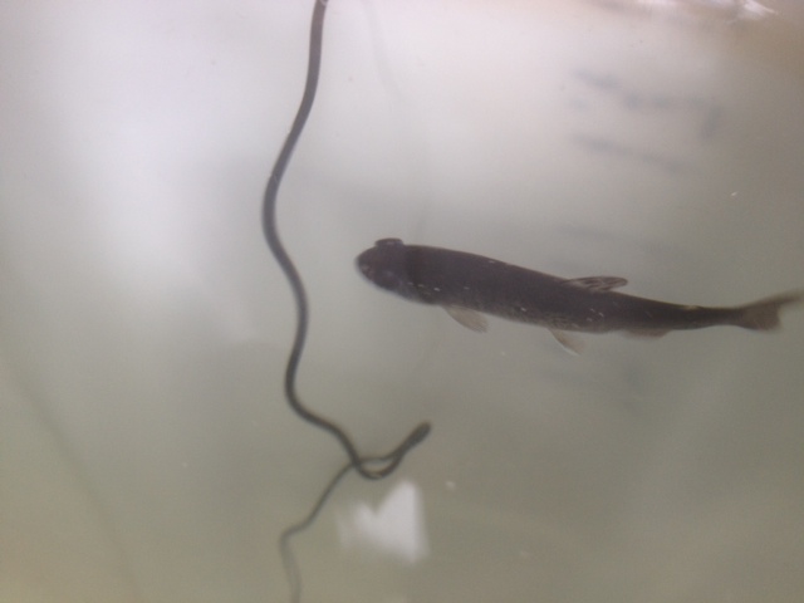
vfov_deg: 40.7
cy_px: 302
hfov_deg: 52.6
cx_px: 402
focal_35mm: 35
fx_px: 813
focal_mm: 4.28
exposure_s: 1/30
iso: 50
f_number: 2.4
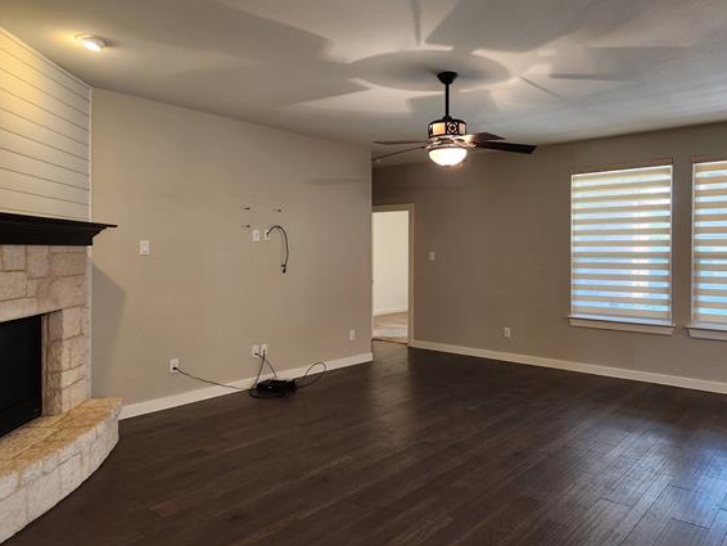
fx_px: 546
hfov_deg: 67.1
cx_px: 403
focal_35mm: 26
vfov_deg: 53.1
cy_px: 265
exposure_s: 1/120
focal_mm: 5.4
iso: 400
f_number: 1.8
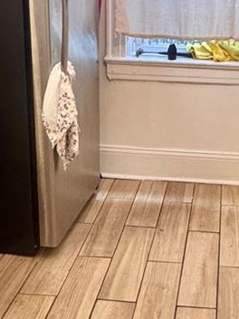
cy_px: 113
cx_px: 193
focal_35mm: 61
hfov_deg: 23.6
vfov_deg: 31.5
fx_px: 563
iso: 500
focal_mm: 2.22
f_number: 2.2
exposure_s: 1/60
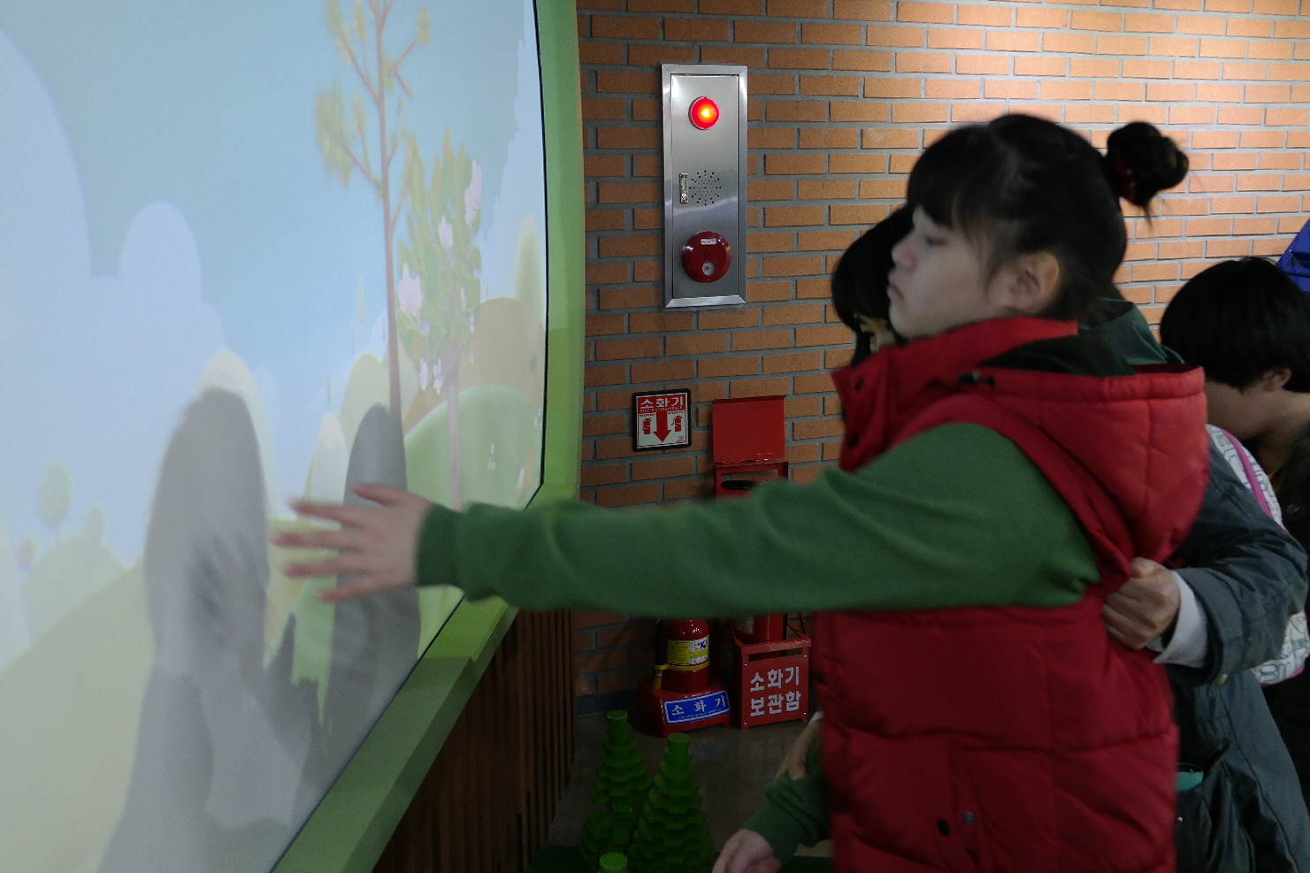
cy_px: 413
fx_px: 1273
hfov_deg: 54.4
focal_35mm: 35
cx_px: 693
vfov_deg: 37.8
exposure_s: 1/40
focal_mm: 20
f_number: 3.5
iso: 800
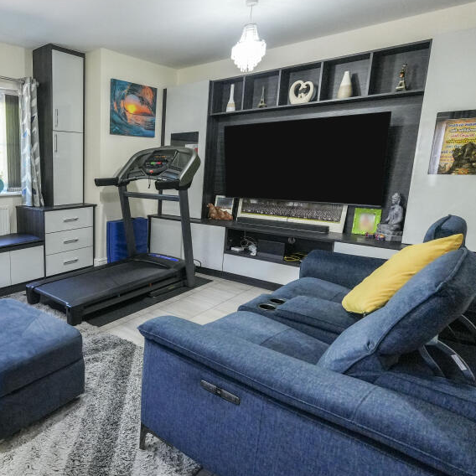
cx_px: 73
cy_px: 228
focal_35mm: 23
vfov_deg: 67.2
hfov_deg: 59.9
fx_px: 358
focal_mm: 10
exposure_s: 1/160
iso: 2500
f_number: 4
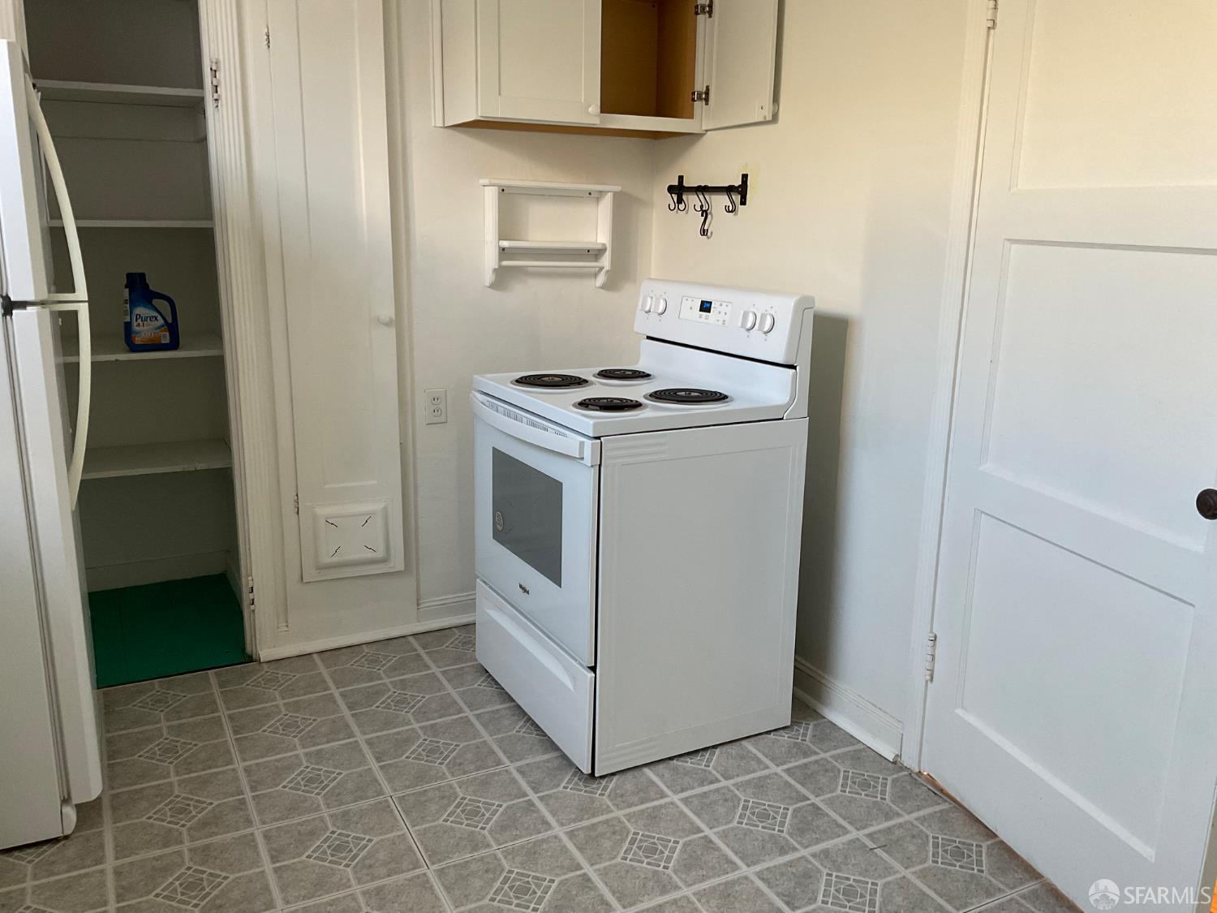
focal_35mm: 29
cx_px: 608
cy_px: 456
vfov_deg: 48.2
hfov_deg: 61.7
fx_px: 1020
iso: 80
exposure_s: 1/60
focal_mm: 3
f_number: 1.8
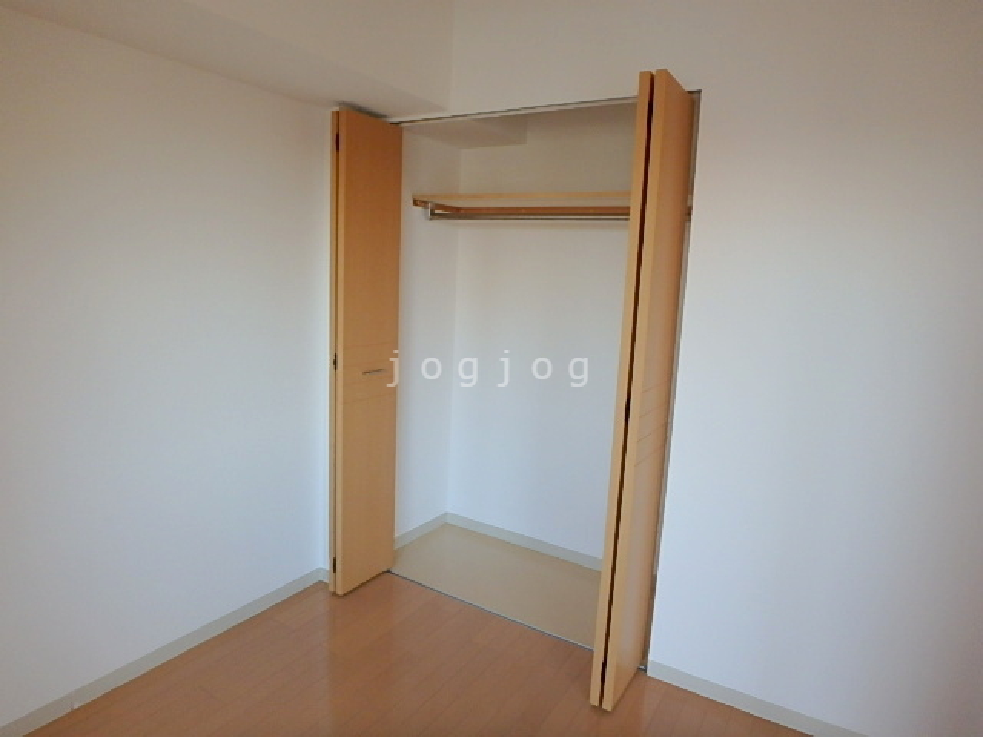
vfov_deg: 63.4
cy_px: 368
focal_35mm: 21
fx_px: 596
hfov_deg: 79.0
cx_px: 492
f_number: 3.5
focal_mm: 3.7
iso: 200
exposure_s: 1/30
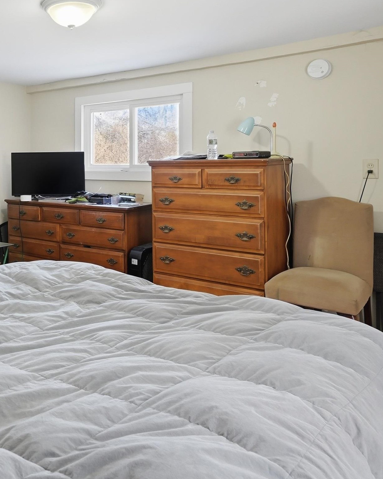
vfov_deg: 56.2
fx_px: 438
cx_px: 35
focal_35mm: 31
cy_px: 166
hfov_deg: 43.0
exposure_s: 1/200
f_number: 7.1
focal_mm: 11
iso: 800
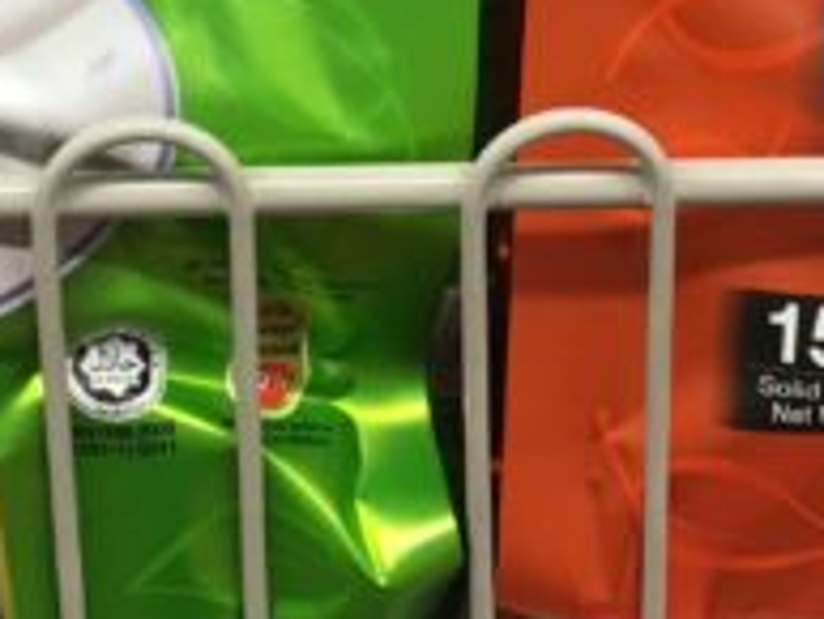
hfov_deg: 18.7
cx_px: 508
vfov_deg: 13.8
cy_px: -88
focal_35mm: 105
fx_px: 2501
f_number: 2.2
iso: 64
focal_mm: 4.15
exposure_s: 1/33
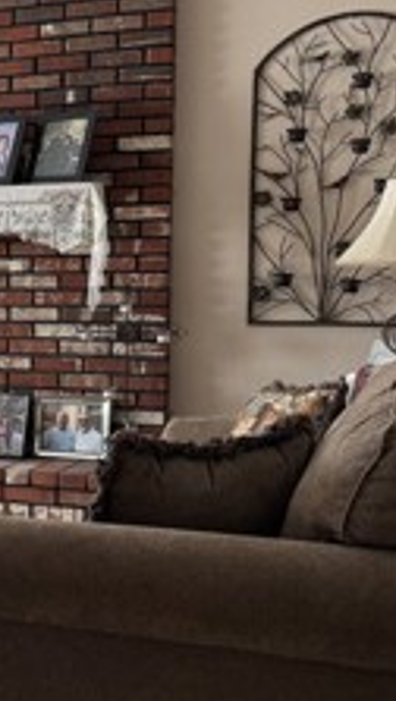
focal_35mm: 75
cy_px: 352
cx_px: -330
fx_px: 1395
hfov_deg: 14.2
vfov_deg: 28.2
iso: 160
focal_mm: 6.76
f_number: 1.78
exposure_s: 1/120
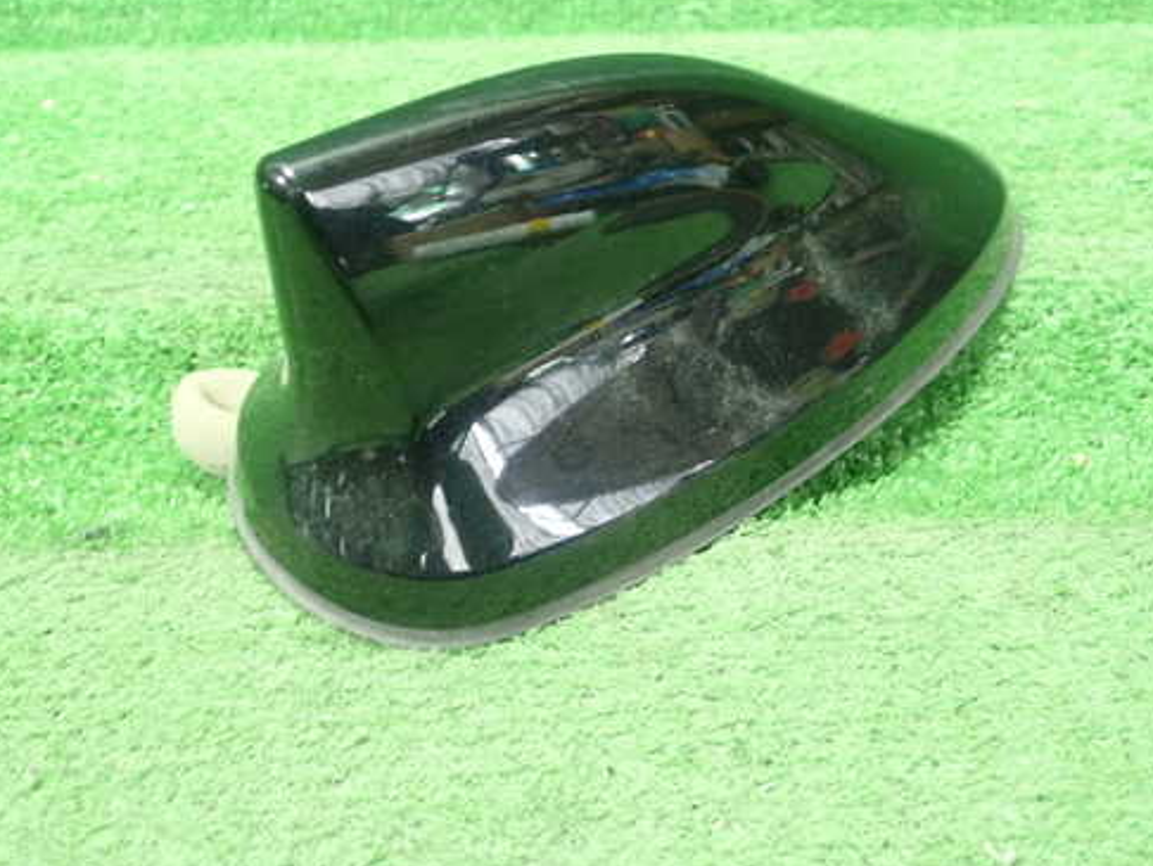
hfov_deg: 50.1
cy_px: 425
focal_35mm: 37
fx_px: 1233
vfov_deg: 38.7
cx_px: 550
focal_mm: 5.5
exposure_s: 1/80
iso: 800
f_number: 2.3
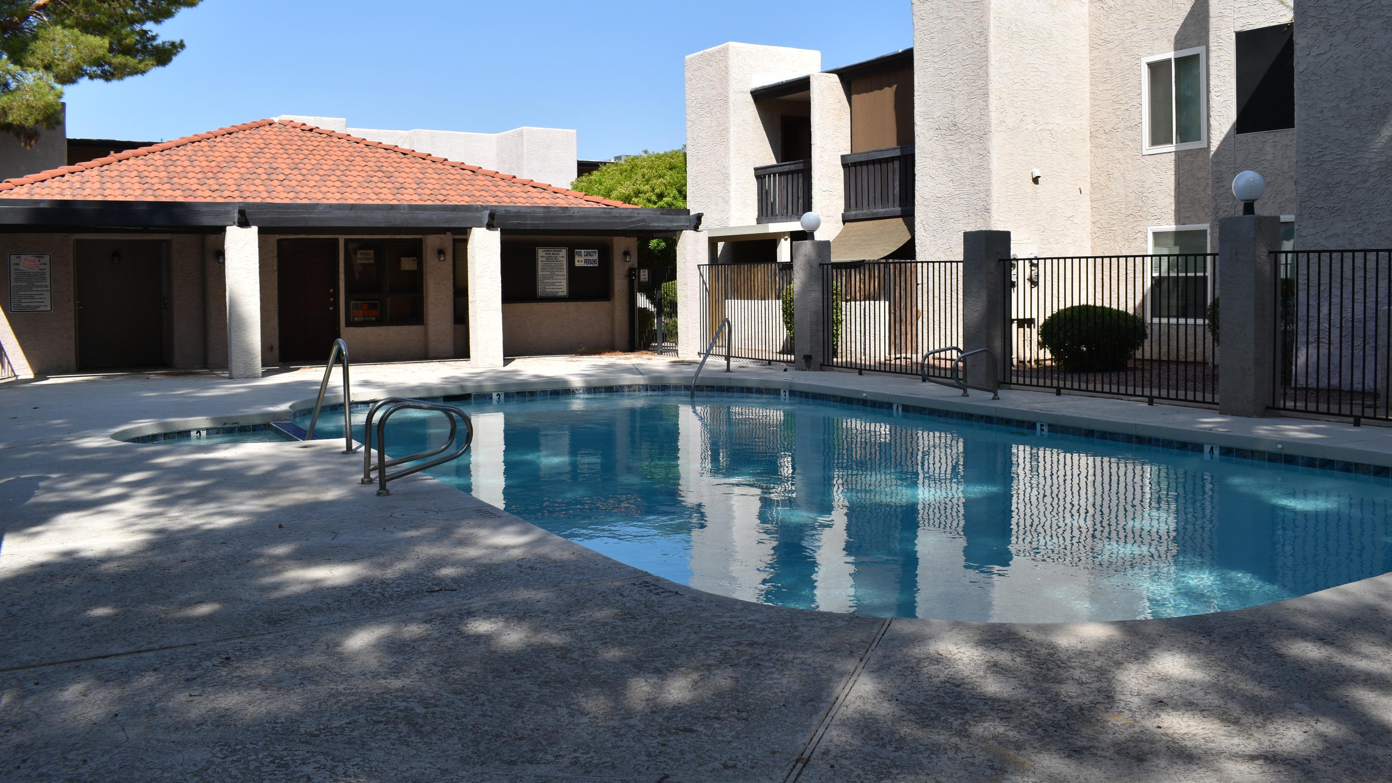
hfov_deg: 60.9
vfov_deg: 36.6
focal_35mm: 32
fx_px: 1181
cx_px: 751
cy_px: 321
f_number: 9
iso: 100
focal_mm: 18
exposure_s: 1/320
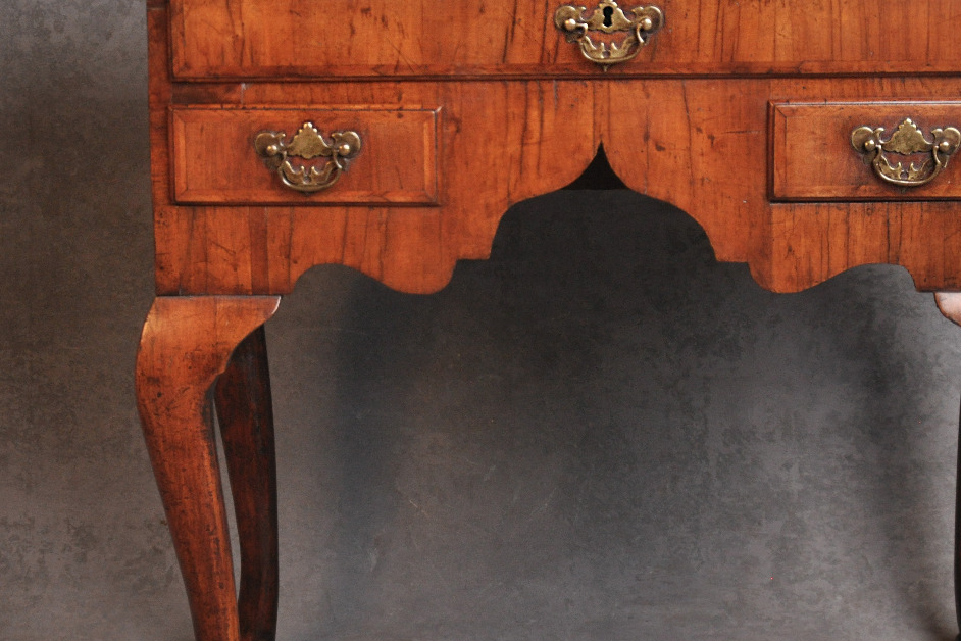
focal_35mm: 191
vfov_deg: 7.2
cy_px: 305
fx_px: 5094
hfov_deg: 10.8
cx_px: 522
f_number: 5.3
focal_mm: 75
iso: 800
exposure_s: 1/125
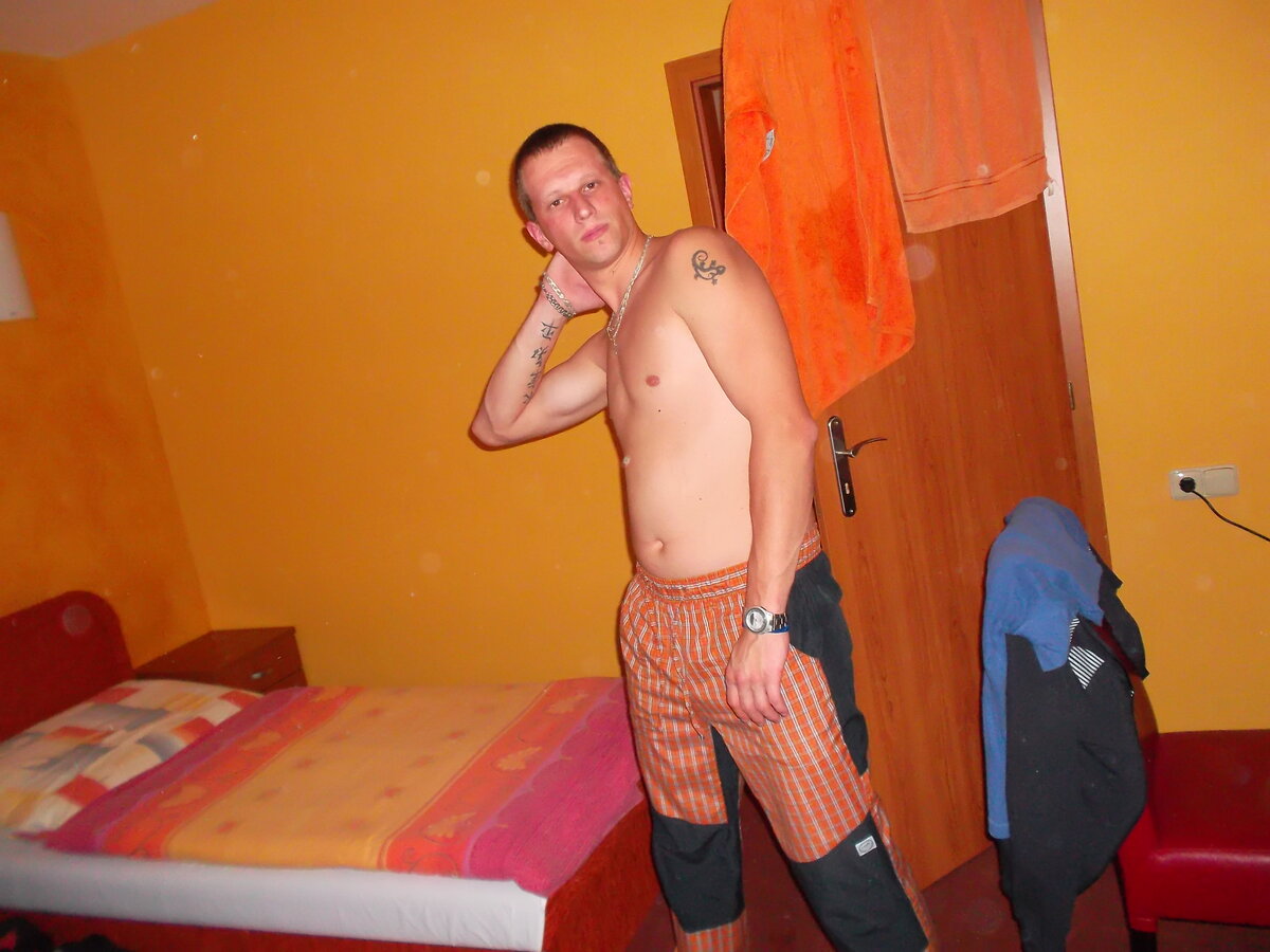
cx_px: 635
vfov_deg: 49.7
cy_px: 476
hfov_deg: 63.4
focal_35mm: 28
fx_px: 1027
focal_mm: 4.1
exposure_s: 1/45
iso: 400
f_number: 3.3
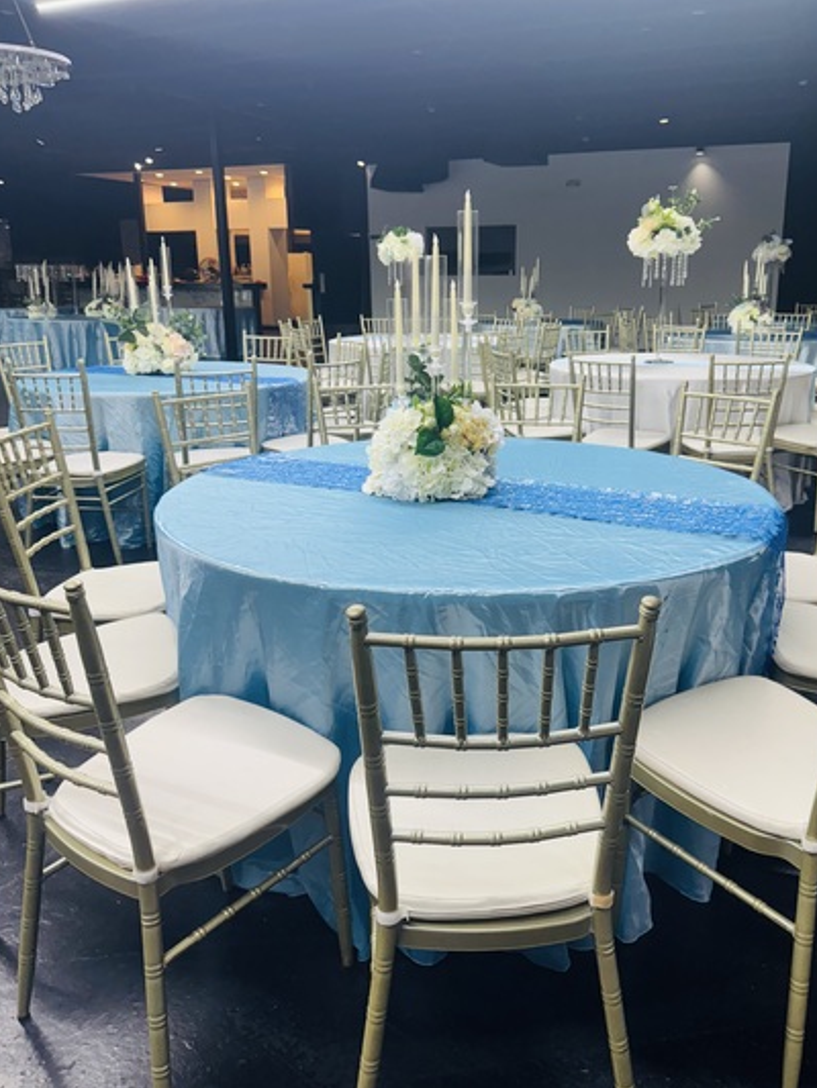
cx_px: 453
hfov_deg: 51.3
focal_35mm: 27
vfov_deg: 65.3
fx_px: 849
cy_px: 512
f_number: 1.78
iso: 160
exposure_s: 1/120
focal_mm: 6.76
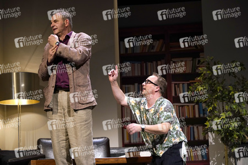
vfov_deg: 12.9
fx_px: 730
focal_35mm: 106
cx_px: 124
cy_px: 82
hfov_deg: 19.3
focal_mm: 106
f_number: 5.6
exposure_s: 1/160
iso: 1600
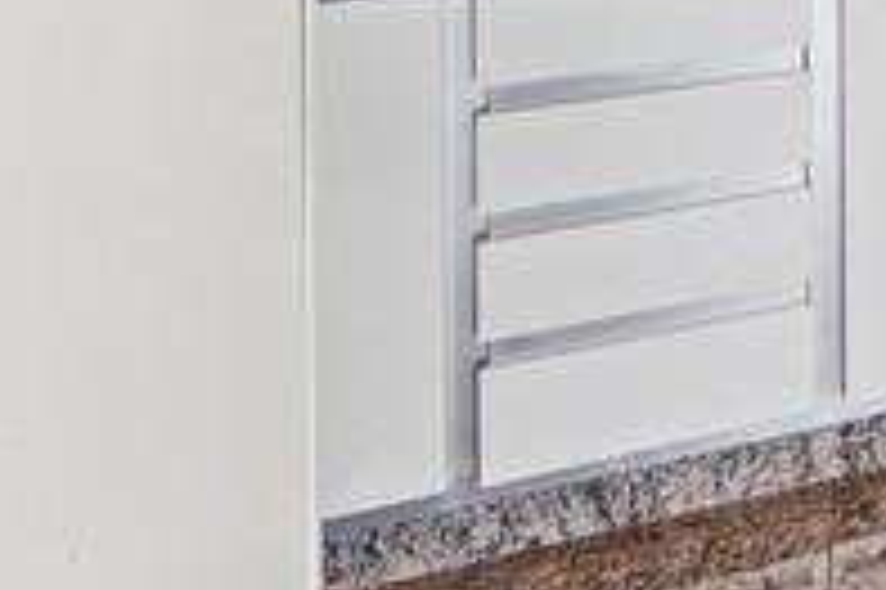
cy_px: -428
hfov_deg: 17.0
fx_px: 1641
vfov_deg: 17.2
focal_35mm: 67
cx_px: 1943
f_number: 11
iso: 100
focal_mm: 14.6
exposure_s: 1/2.5
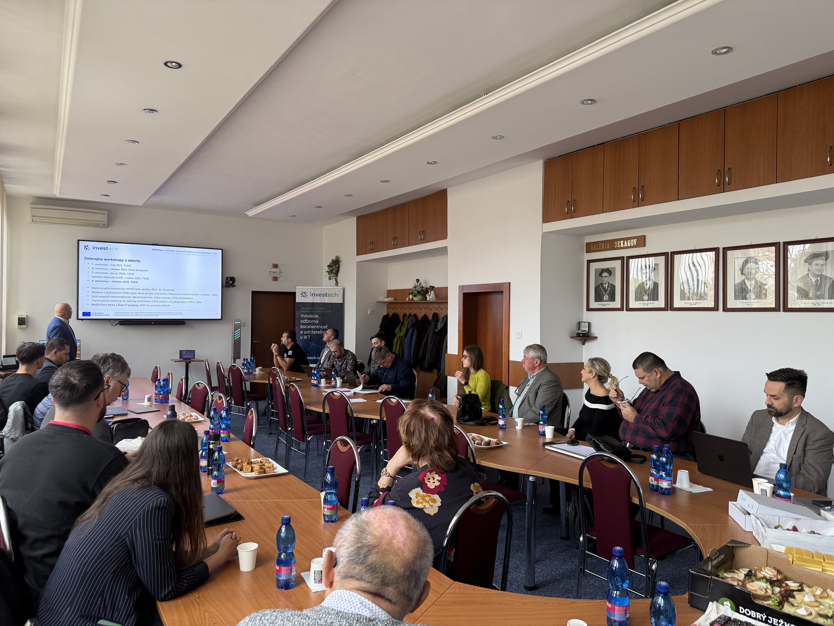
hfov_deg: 71.6
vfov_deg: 56.8
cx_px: 417
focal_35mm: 24
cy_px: 313
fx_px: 578
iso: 200
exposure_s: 1/120
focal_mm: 6.76
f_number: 1.78
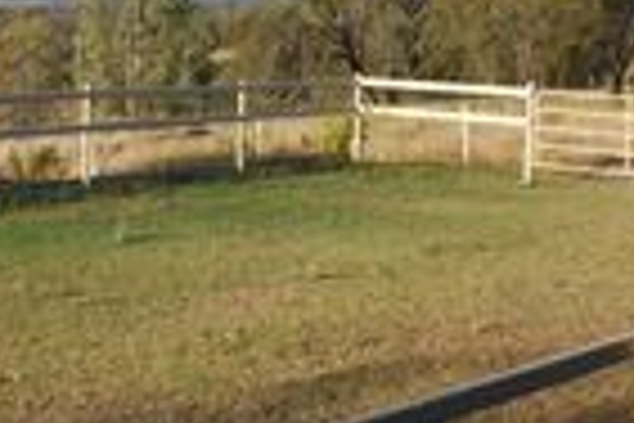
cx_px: 135
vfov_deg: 15.1
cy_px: 65
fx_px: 1585
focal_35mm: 90
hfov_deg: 22.3
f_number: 6.3
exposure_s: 1/160
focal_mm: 18
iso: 100
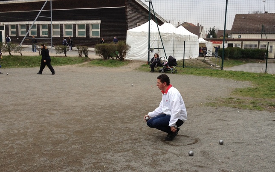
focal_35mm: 46
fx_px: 345
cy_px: 89
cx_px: 153
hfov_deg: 43.4
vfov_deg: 28.0
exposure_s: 1/133
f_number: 2.4
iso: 64
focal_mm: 4.28
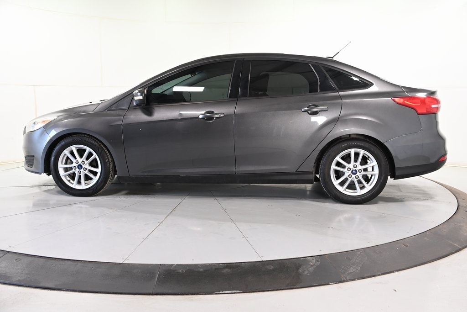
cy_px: 156
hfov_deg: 53.1
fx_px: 467
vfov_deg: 36.9
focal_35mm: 36
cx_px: 234
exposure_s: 1/100
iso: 500
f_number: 4
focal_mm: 24
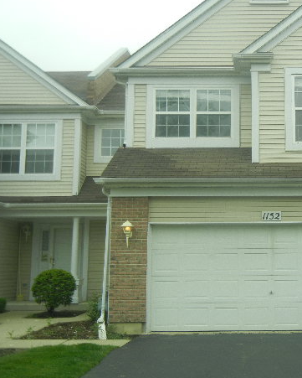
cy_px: 183
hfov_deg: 27.2
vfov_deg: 34.7
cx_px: 264
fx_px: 603
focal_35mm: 54
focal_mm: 7.1
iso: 160
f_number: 3.7
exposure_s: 1/248
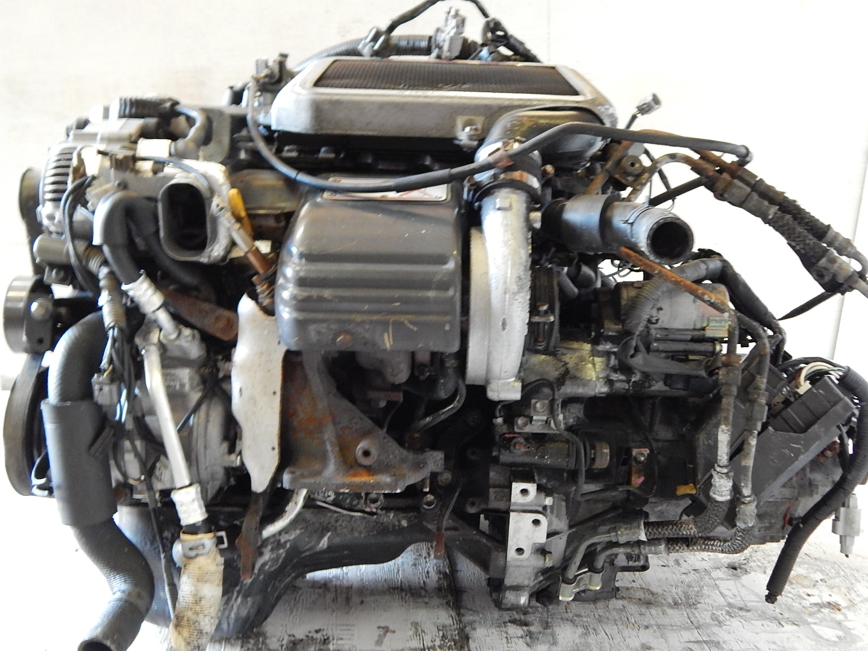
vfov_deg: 37.7
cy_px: 326
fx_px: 953
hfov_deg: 49.0
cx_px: 434
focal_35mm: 38
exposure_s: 1/8
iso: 720
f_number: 3.4
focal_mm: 6.8
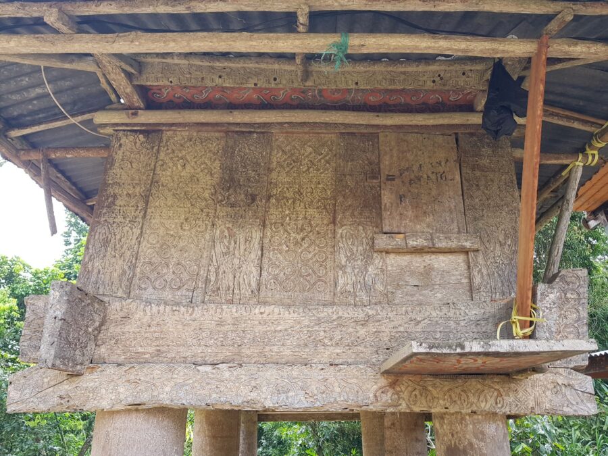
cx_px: 304
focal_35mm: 26
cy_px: 228
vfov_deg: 53.1
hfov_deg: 67.3
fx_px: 457
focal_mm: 4.3
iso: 40
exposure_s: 1/232
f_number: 1.7
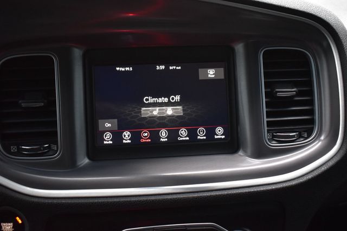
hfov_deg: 47.9
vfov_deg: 33.0
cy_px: 116
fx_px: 390
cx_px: 174
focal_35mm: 40
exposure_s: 1/15
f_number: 4
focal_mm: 27
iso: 1600
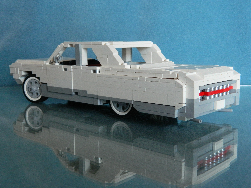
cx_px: 126
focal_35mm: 47
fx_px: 341
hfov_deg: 40.4
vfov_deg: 30.9
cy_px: 94
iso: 400
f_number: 3.6
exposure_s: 1/40
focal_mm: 8.4
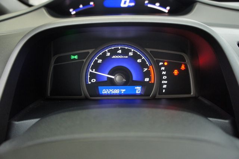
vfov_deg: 47.9
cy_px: 80
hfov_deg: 67.4
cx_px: 120
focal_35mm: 27
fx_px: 179
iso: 800
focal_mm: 18
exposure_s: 1/30
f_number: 3.5
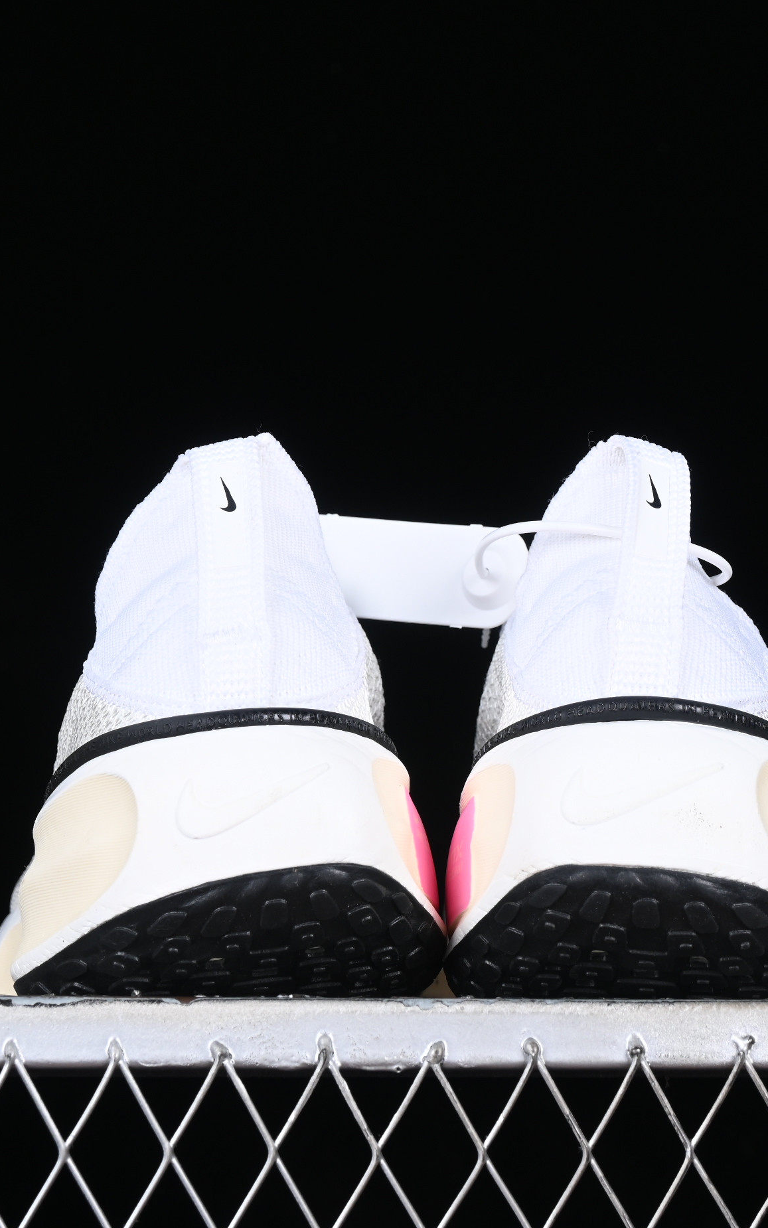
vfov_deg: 18.1
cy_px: 615
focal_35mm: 115
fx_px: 3849
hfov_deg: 11.4
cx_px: 455
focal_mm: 50
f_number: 8
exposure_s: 1/80
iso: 160
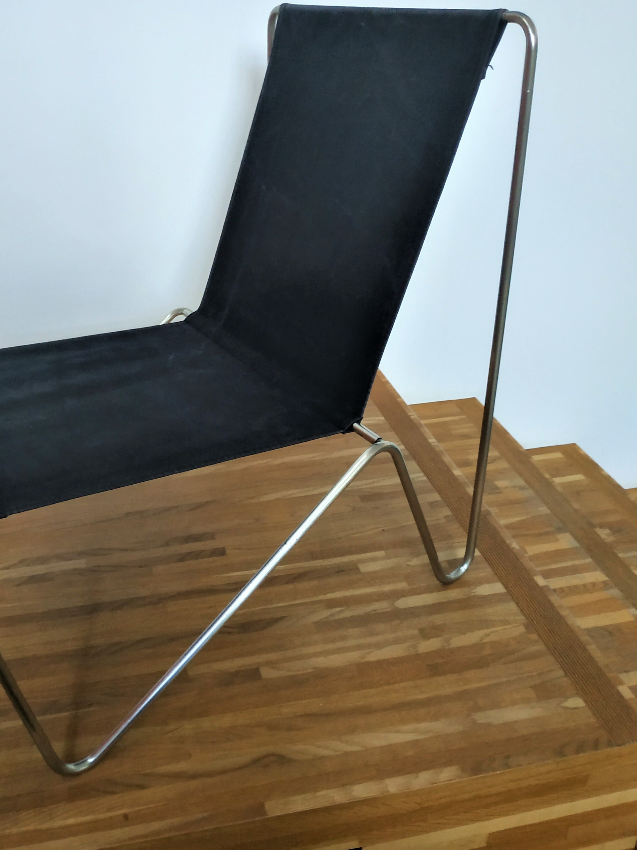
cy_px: 357
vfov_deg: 58.0
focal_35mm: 31
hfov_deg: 45.0
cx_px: 237
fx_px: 761
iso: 400
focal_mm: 3.94
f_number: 1.9
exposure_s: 1/25
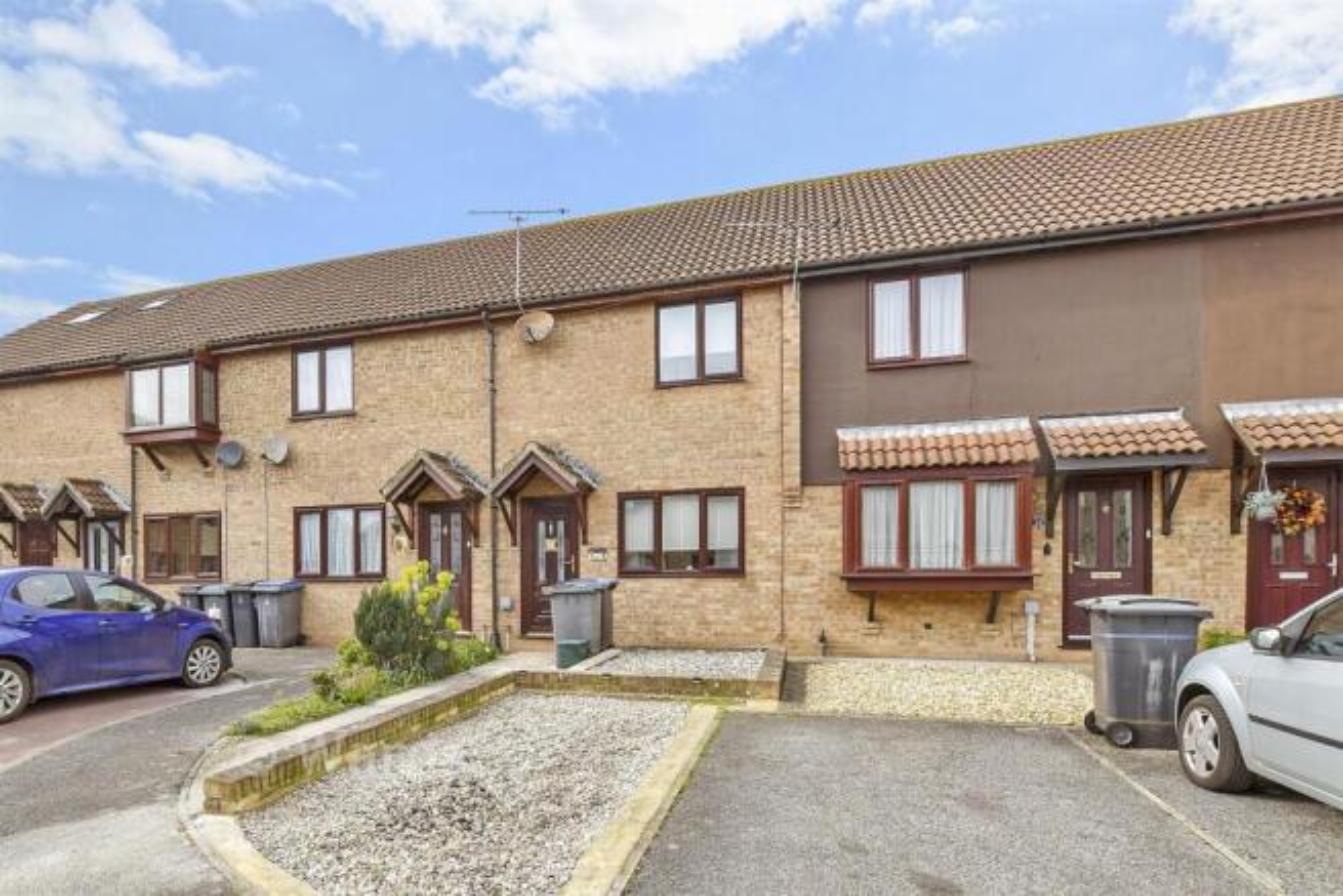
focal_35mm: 15
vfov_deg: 77.4
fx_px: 560
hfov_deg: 100.4
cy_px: 448
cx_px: 672
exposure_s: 1/160
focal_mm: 10
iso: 160
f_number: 8
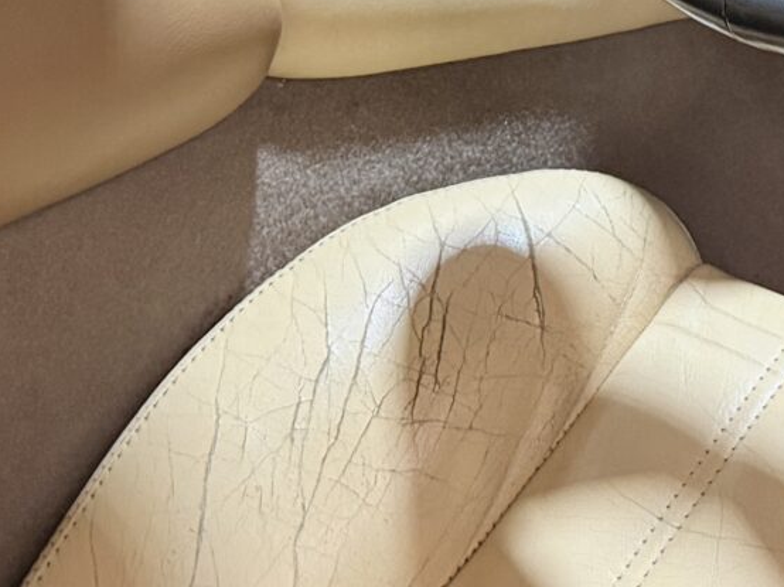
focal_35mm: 111
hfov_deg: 17.6
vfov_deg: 12.3
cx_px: 621
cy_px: -454
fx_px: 2513
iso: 500
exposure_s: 1/50
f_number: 1.78
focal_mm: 6.76
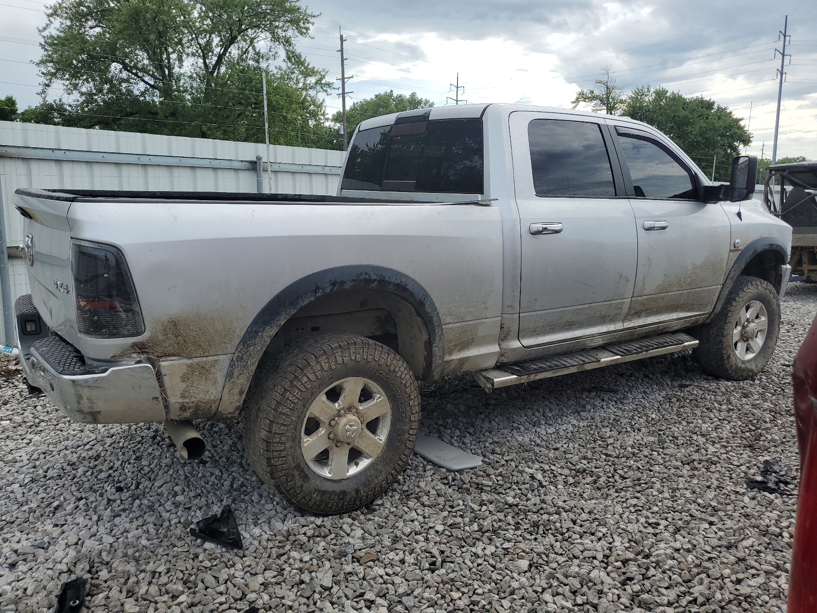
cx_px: 408
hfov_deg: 67.3
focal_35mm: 26
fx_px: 614
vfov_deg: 53.1
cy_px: 306
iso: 50
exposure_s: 1/2500
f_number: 1.5
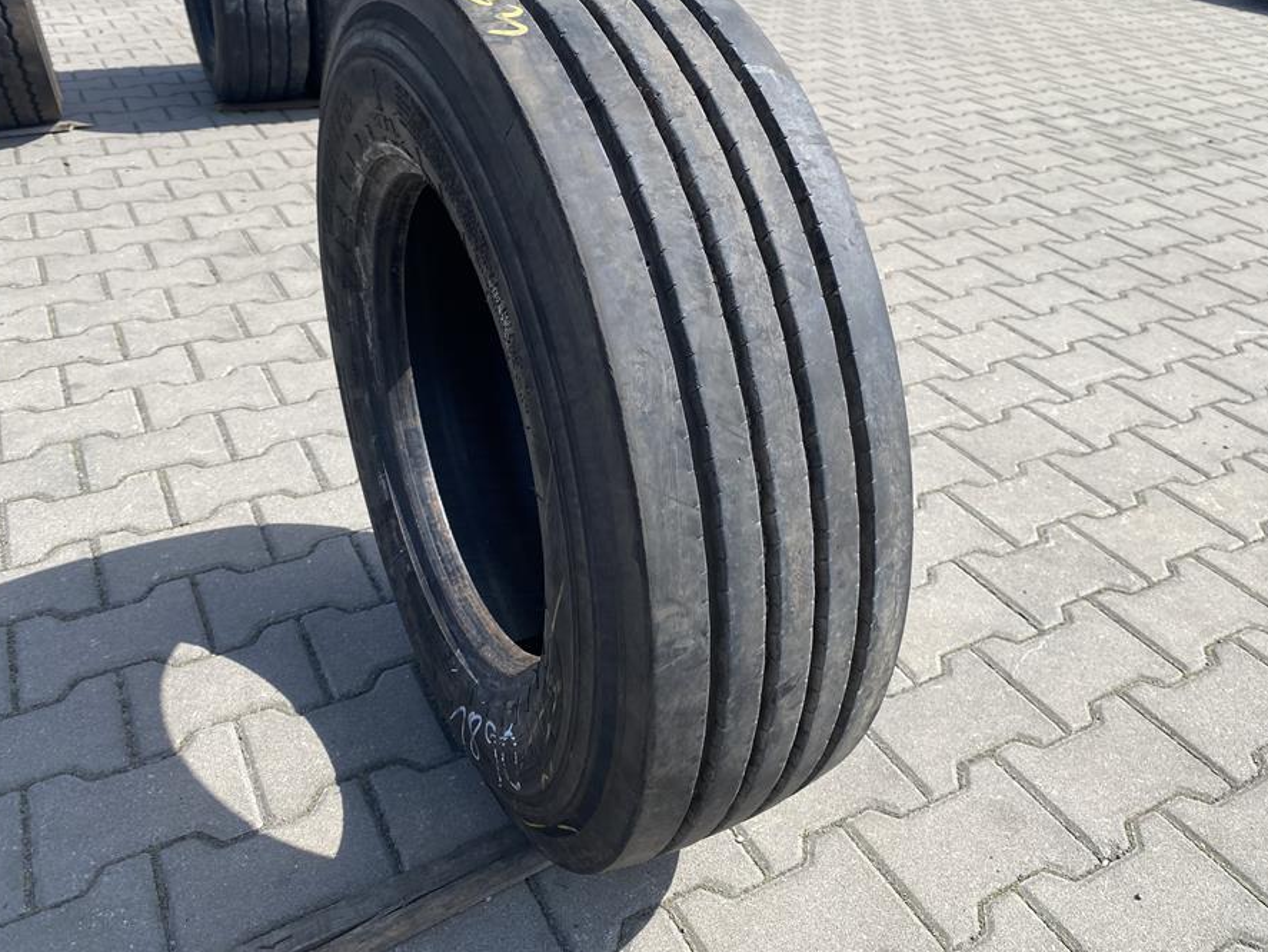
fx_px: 1099
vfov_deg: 46.8
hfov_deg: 59.8
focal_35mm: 30
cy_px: 426
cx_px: 695
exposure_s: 1/1961
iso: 32
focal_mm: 4.25
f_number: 1.8
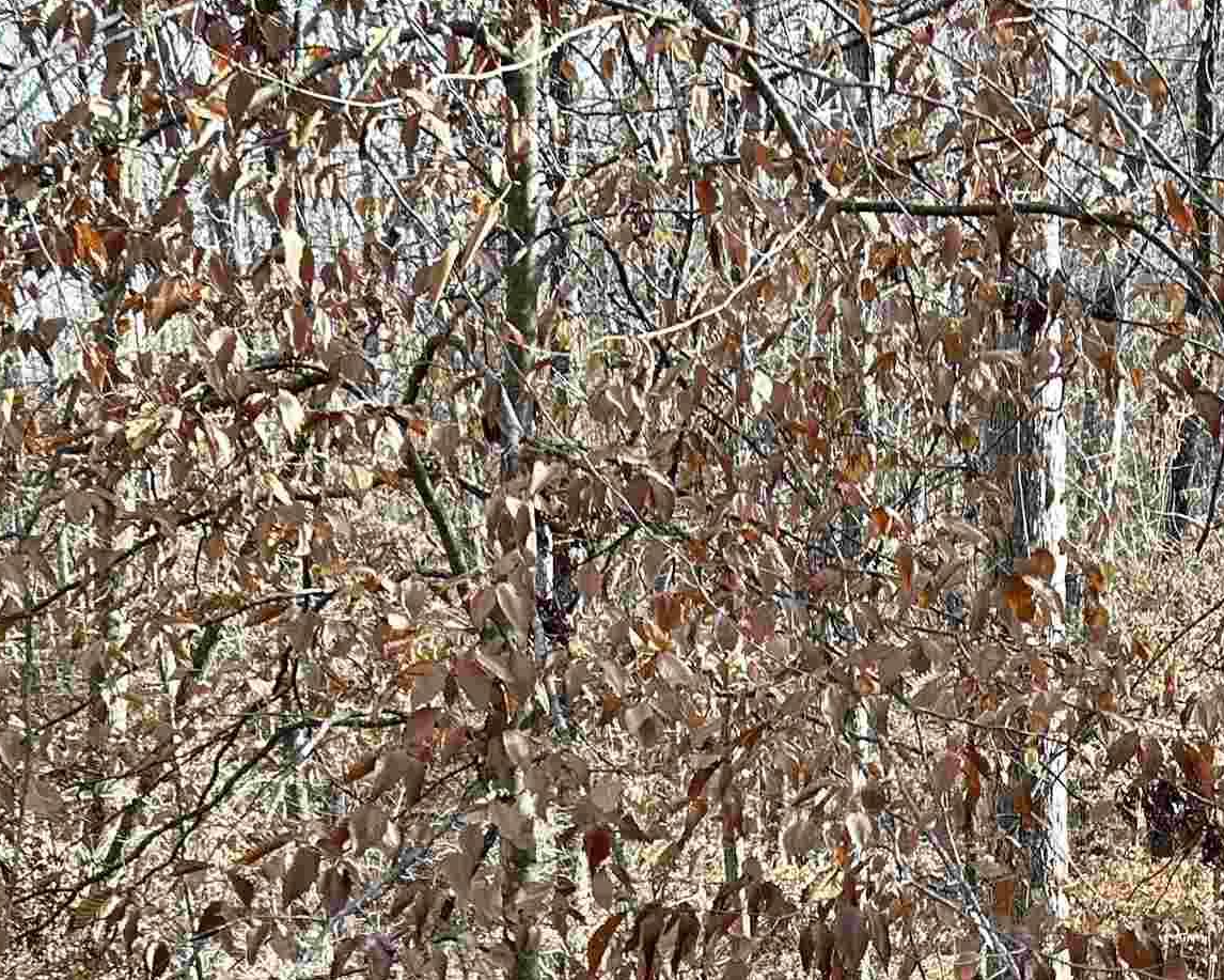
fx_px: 2464
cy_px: 1224
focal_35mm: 68
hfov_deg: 27.7
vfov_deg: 20.8
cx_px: 826
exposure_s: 1/380
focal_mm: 5.7
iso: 50
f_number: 1.5
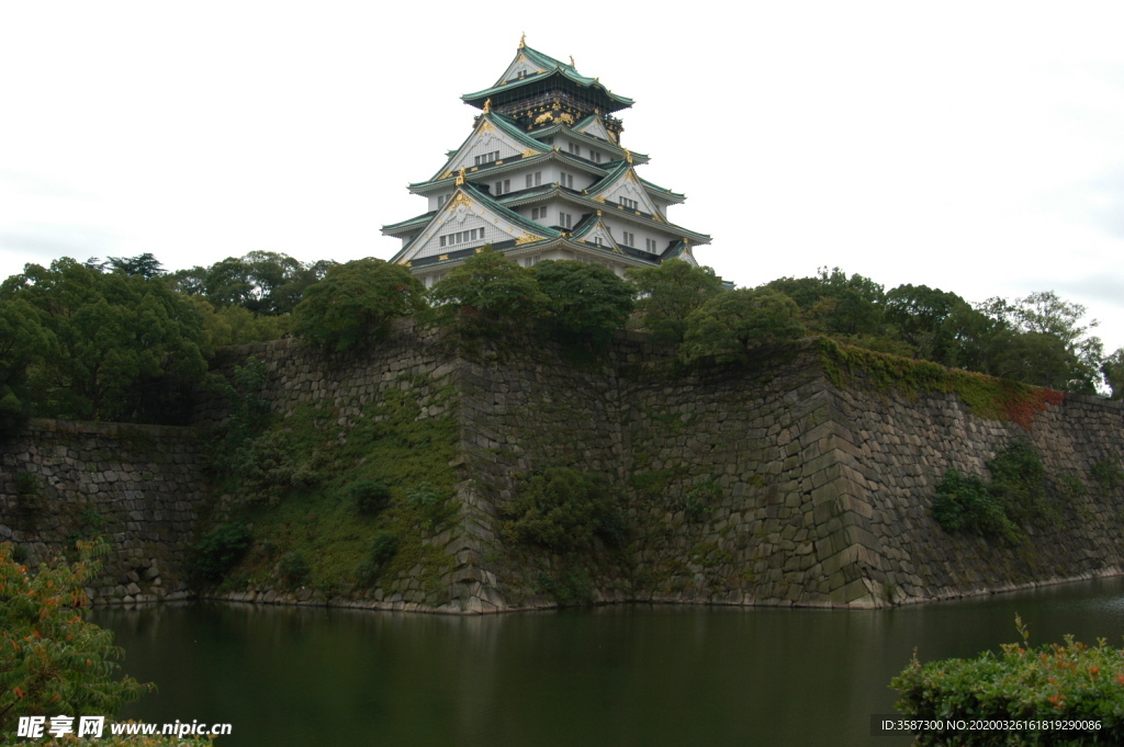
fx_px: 1123
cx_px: 562
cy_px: 374
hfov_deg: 53.2
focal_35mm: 36
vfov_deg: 36.8
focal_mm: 24
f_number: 7.1
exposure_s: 1/320
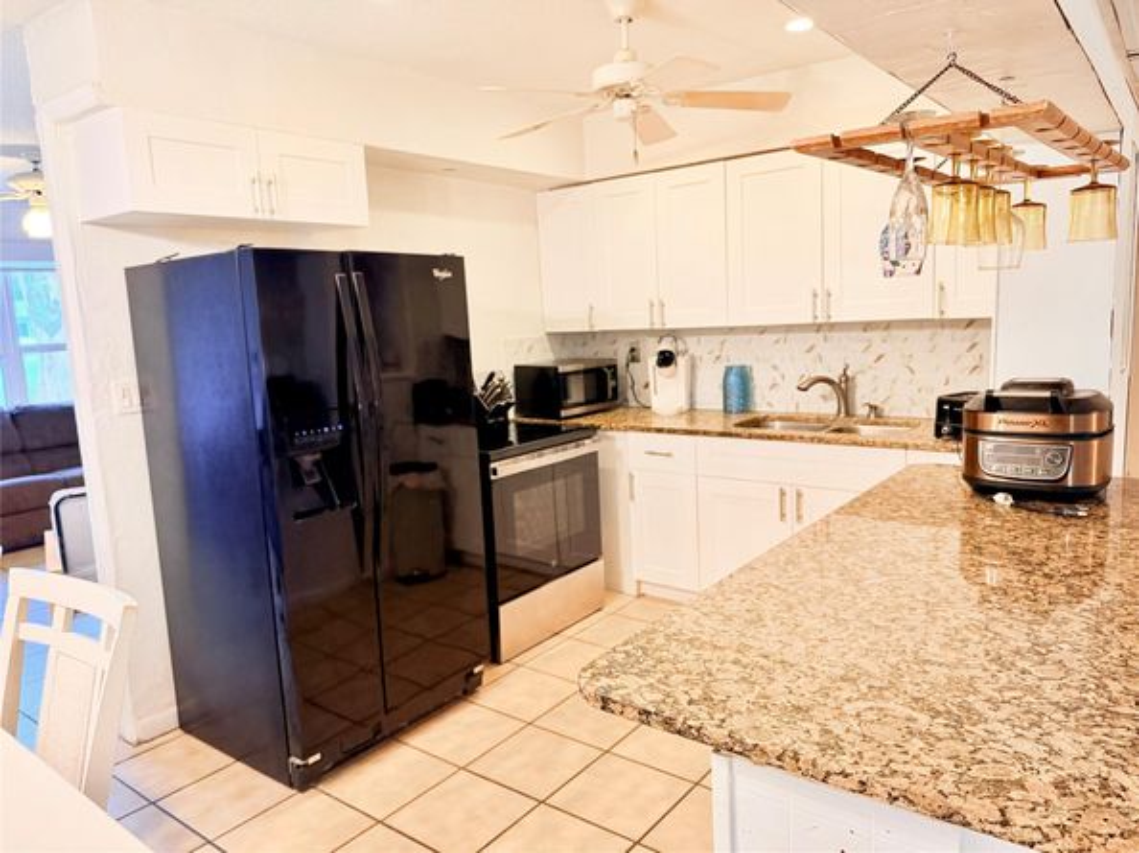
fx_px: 789
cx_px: 570
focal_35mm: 24
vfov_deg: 56.8
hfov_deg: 71.6
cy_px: 426
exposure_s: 1/60
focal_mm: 6.76
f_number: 1.78
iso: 200
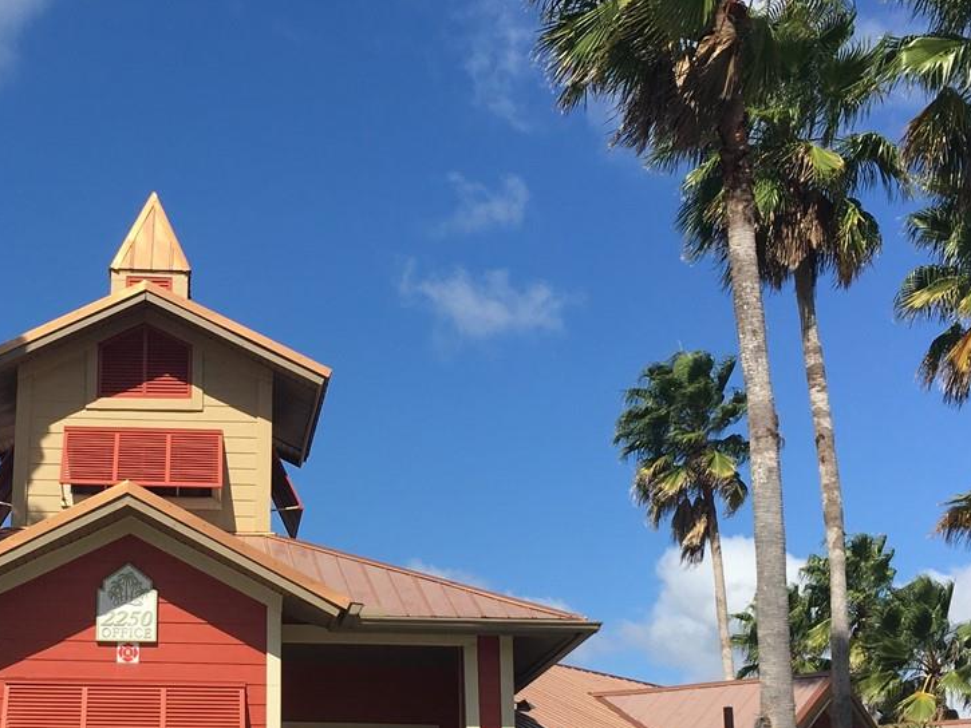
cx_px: 186
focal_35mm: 64
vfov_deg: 22.9
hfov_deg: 29.5
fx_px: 1796
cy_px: 458
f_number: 2.2
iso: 25
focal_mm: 4.15
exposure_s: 1/1789
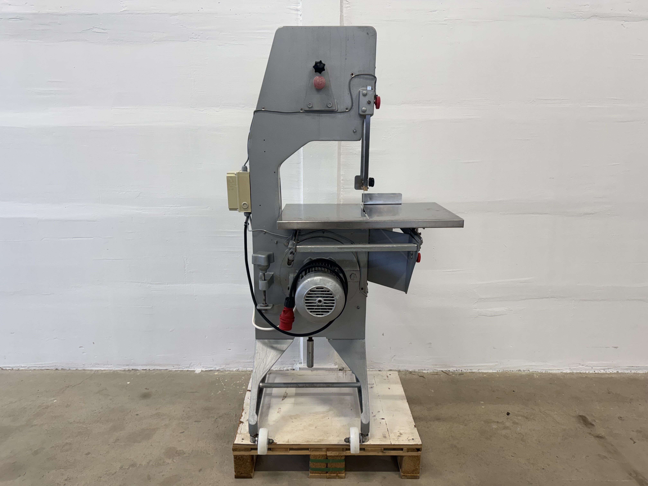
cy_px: 243
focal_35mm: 24
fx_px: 449
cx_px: 324
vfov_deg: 56.8
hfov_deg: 71.6
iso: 100
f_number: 1.78
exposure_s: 1/100
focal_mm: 6.76
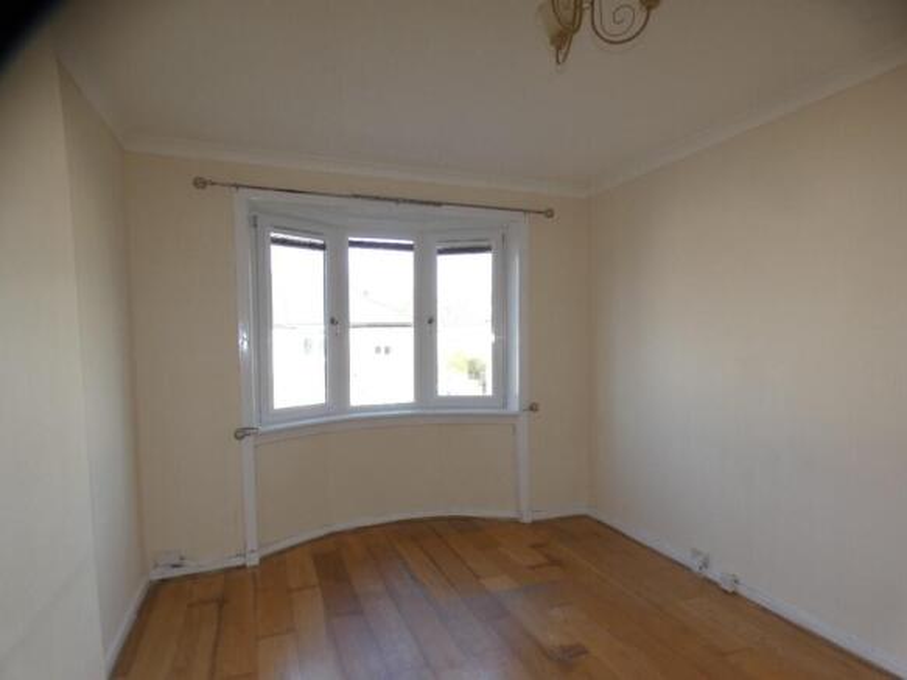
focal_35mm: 20
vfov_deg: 66.0
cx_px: 454
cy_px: 340
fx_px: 524
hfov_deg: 81.8
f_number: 2.8
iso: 80
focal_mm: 3.6
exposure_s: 1/60
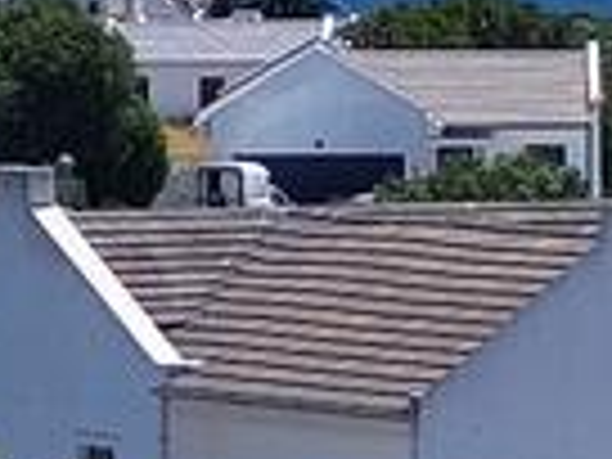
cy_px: 220
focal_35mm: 448
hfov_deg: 4.4
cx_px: 1166
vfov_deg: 3.3
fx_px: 7920
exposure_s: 1/1478
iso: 40
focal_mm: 7.12
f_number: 2.4
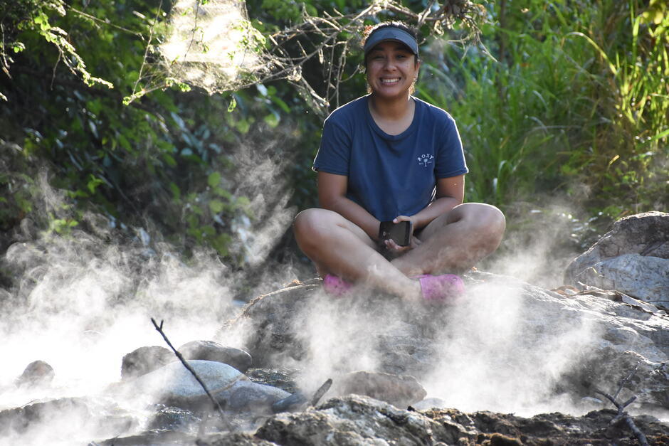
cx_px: 334
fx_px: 3122
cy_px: 223
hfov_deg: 12.2
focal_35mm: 168
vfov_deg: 8.2
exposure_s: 1/400
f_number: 5.6
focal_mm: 112
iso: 2000
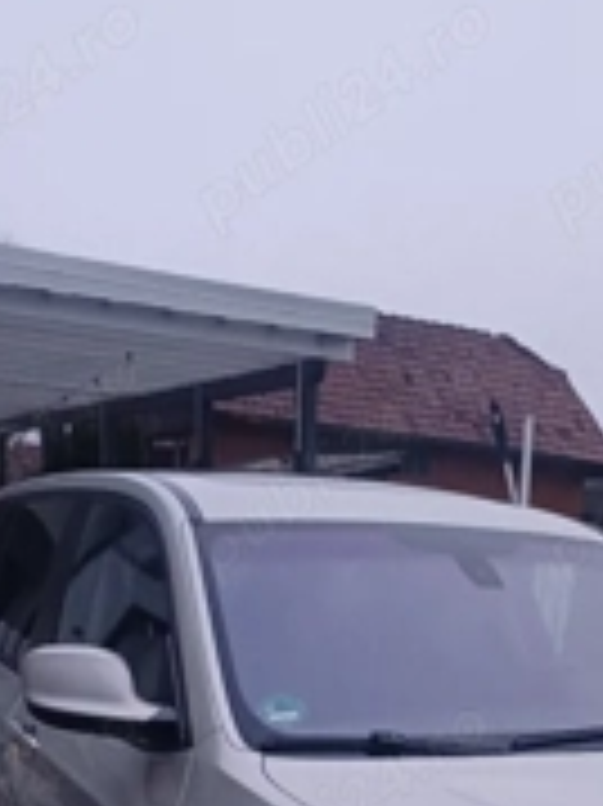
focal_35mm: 56
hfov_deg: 25.8
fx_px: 1302
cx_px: 432
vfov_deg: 30.9
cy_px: 869
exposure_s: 1/50
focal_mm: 4.65
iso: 400
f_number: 1.8
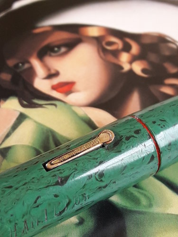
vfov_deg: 63.4
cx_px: 89
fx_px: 192
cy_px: 118
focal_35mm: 28
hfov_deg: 49.7
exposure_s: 1/33
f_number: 1.9
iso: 64
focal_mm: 3.7
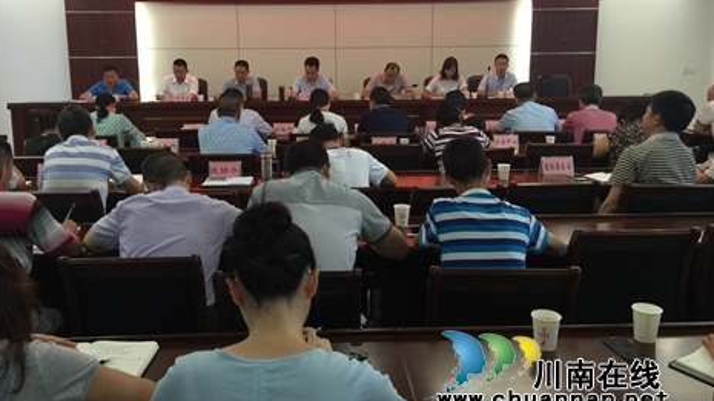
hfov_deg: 58.0
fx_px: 643
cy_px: 164
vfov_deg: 34.5
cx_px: 336
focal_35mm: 34
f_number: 2.2
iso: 50
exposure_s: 1/17
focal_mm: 4.15
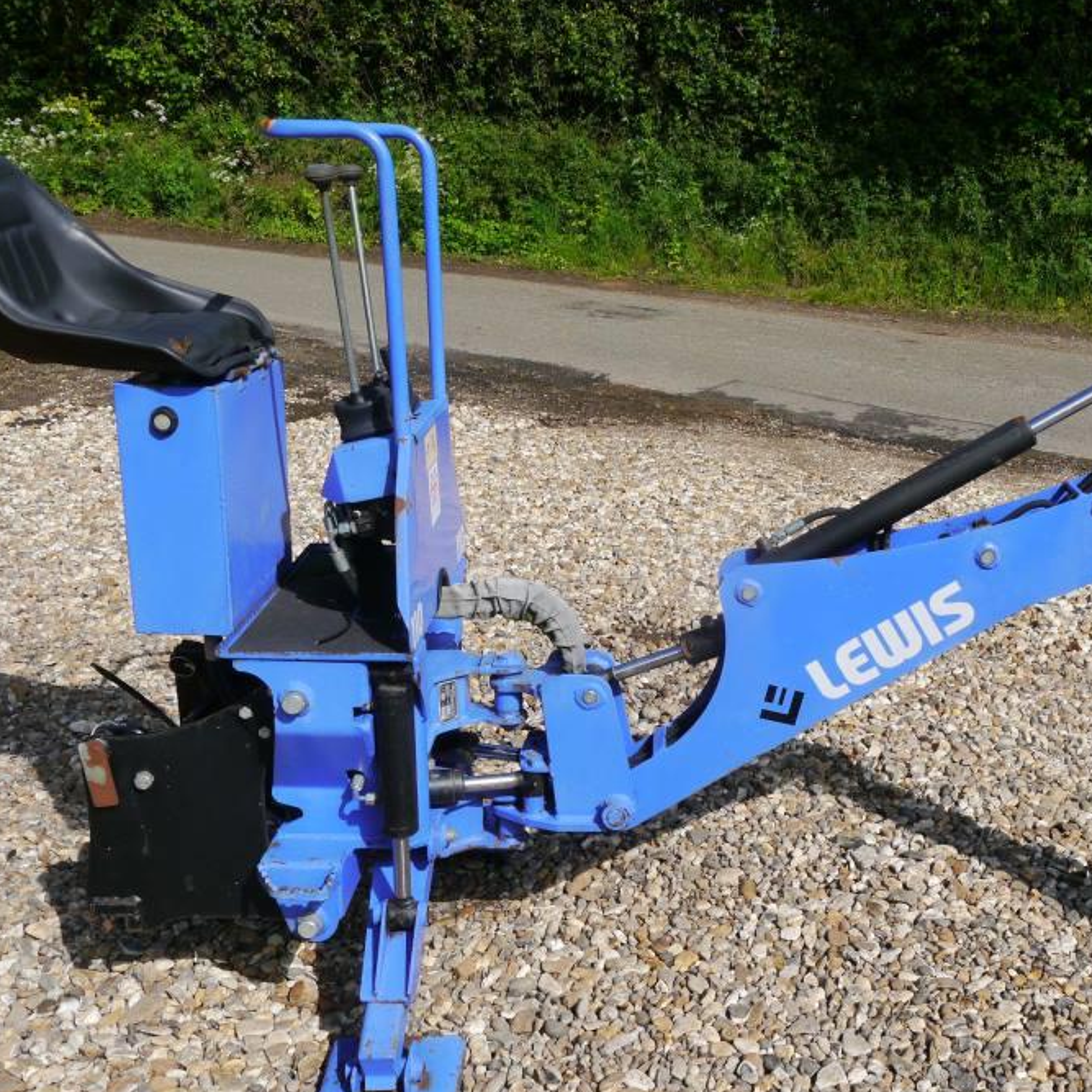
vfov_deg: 43.8
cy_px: 611
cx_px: 743
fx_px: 1356
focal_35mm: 38
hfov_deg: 43.1
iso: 160
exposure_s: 1/500
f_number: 8
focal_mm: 14
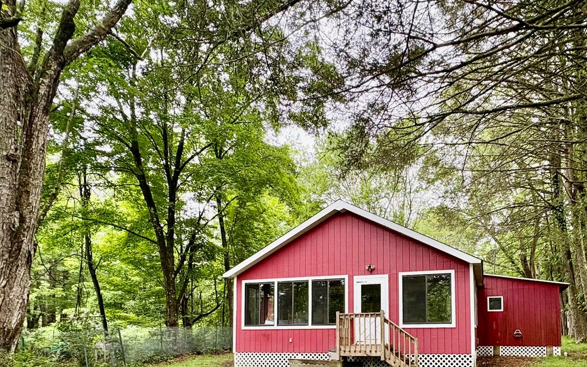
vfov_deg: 45.7
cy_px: 314
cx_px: 369
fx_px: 400
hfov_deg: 71.3
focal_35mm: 25
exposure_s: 1/99
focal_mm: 2.22
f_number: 2.2
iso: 160
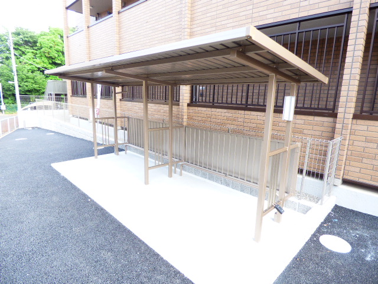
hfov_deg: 81.7
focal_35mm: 20
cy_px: 142
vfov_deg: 66.0
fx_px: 218
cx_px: 189
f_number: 2.8
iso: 100
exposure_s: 1/80
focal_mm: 3.58
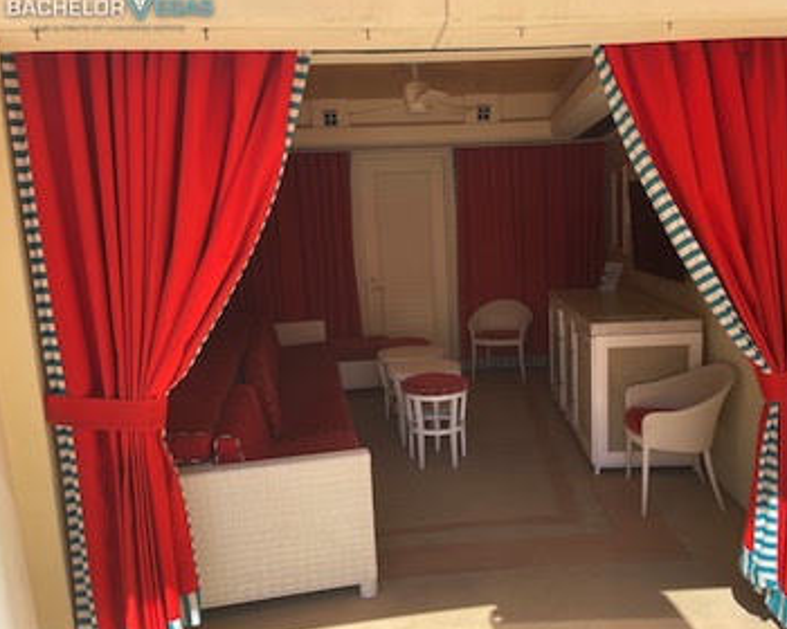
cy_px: 326
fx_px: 675
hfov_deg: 60.2
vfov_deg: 50.0
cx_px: 443
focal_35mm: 29
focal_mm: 5.1
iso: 32
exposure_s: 1/930
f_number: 1.6
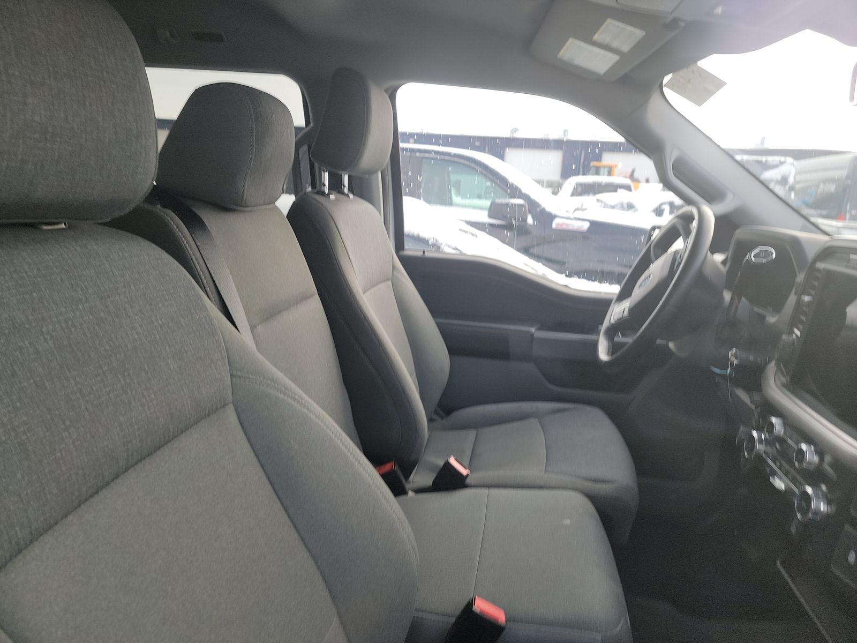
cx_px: 428
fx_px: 594
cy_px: 322
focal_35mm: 24
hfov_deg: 71.6
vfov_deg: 56.8
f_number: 1.8
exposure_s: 1/119
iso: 92
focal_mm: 6.7
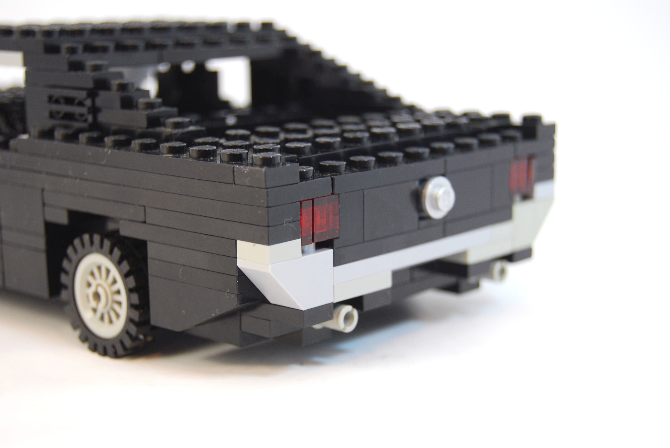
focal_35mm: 69
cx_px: 335
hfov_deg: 29.2
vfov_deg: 19.8
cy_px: 224
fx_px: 1286
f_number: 5.3
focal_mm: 46
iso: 220
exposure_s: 1/60
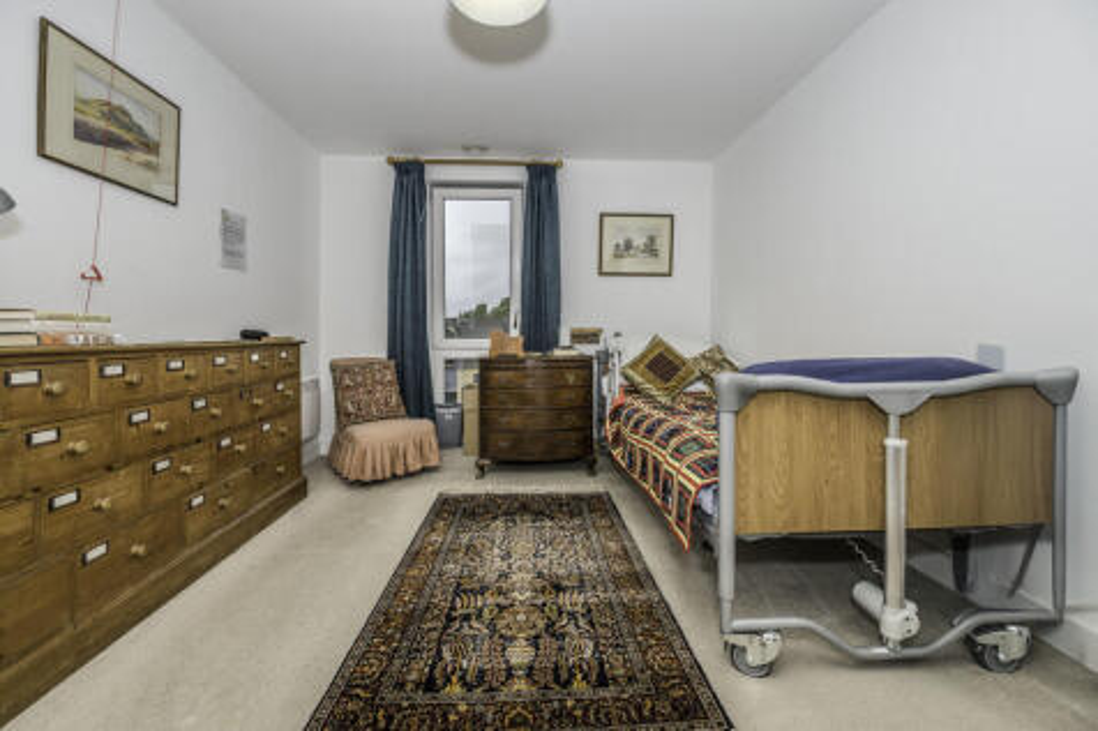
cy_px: 366
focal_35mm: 14
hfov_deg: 104.3
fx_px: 427
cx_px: 549
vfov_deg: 81.2
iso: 320
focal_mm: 14
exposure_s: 1/125
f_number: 7.1
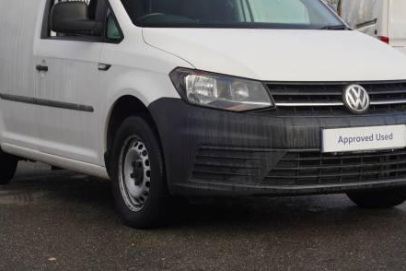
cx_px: 203
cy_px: 85
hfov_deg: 23.4
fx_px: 981
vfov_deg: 15.7
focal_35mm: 87
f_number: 6.7
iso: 100
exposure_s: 1/90
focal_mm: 40
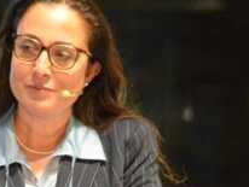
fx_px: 6366
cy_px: 186
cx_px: 62
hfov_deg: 2.2
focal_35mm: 884
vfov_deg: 1.7
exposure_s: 1/160
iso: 6400
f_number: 5.6
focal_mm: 200
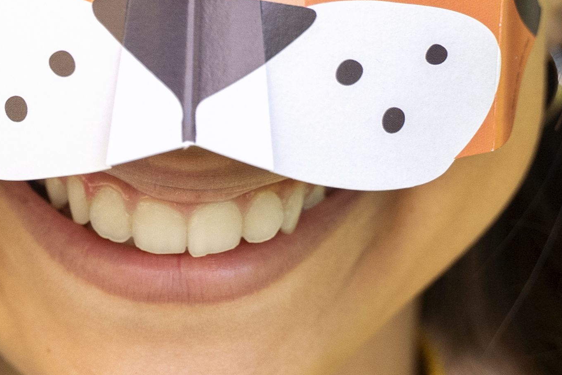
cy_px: -4
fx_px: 2950
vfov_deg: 7.2
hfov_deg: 10.9
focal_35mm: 189
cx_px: 162
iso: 500
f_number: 3.2
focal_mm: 43
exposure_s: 1/800
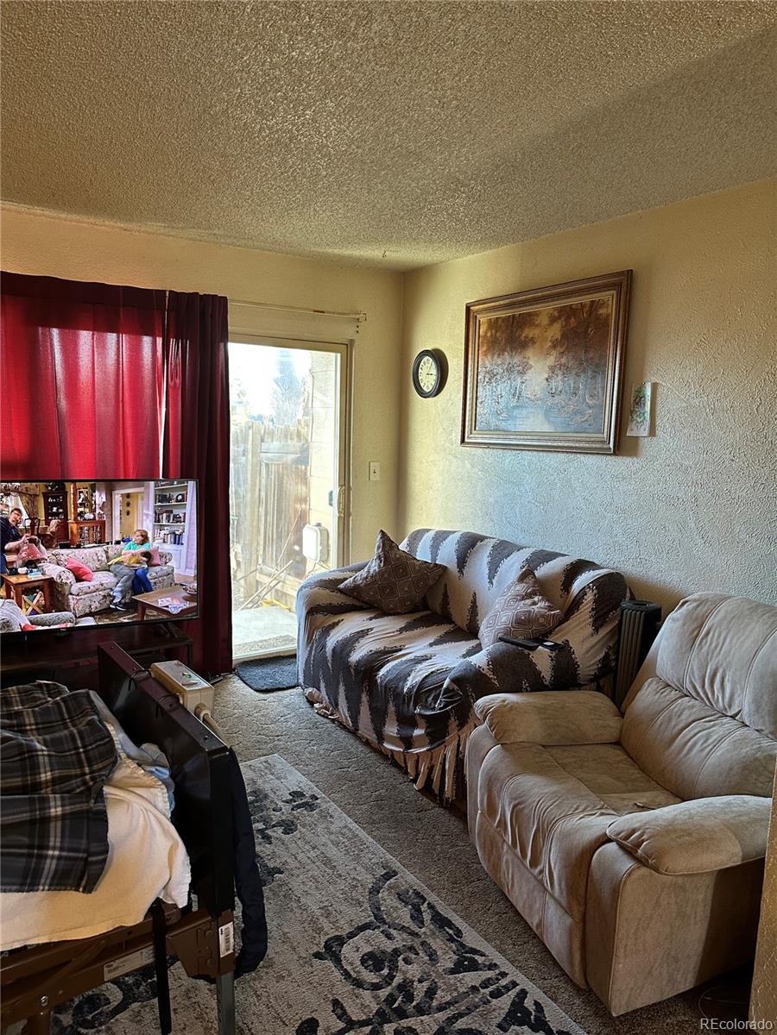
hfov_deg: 56.8
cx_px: 388
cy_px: 518
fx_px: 718
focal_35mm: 24
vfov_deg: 71.6
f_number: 1.78
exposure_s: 1/60
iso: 320
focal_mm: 6.86
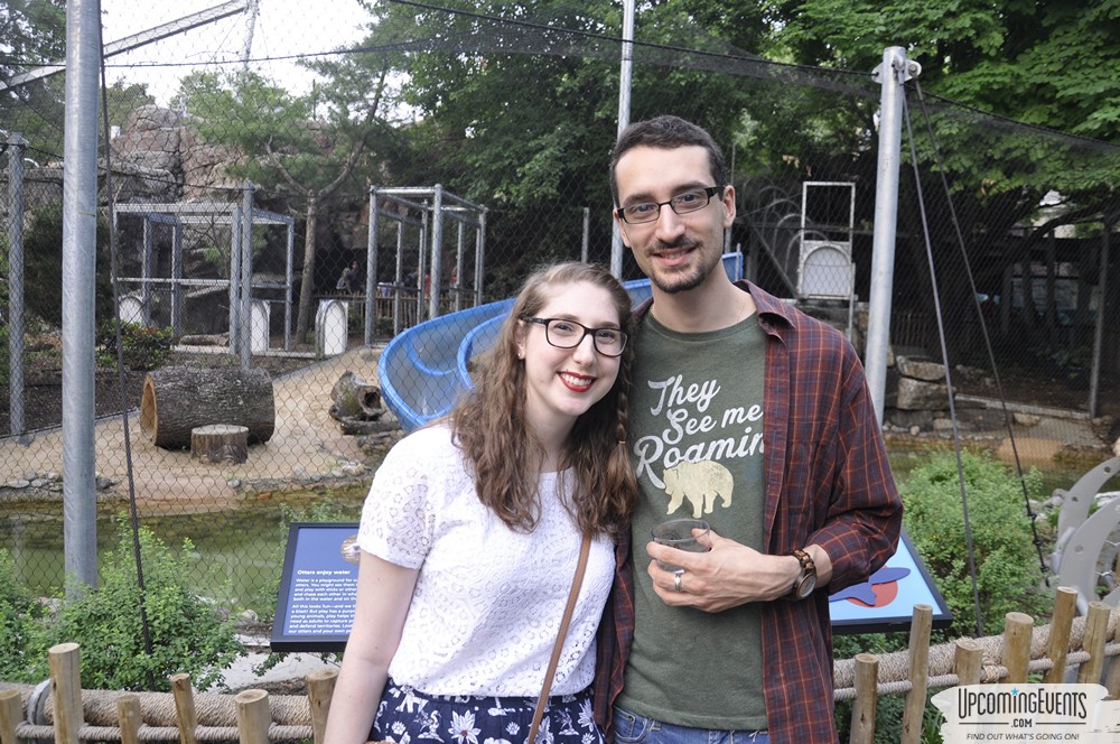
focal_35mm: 27
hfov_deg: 67.4
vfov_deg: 47.8
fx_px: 839
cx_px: 560
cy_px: 372
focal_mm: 18
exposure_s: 1/80
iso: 400
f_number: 4.5
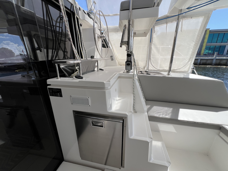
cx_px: 114
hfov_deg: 106.2
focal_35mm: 13
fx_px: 86
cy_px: 86
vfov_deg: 89.9
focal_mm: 1.57
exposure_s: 1/927
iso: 32
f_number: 1.8
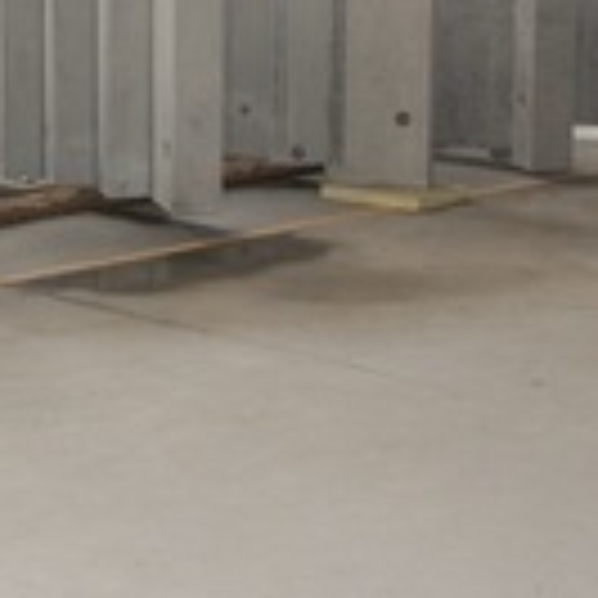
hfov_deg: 15.3
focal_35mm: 111
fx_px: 2175
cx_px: -45
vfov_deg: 15.5
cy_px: 92
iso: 400
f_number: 4.2
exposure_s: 1/60
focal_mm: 29
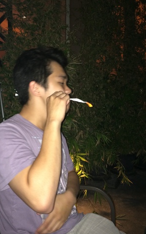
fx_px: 204
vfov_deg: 59.7
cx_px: 68
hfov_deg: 39.4
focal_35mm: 32
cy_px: 117
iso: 160
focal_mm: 4.12
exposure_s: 1/16
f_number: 2.2
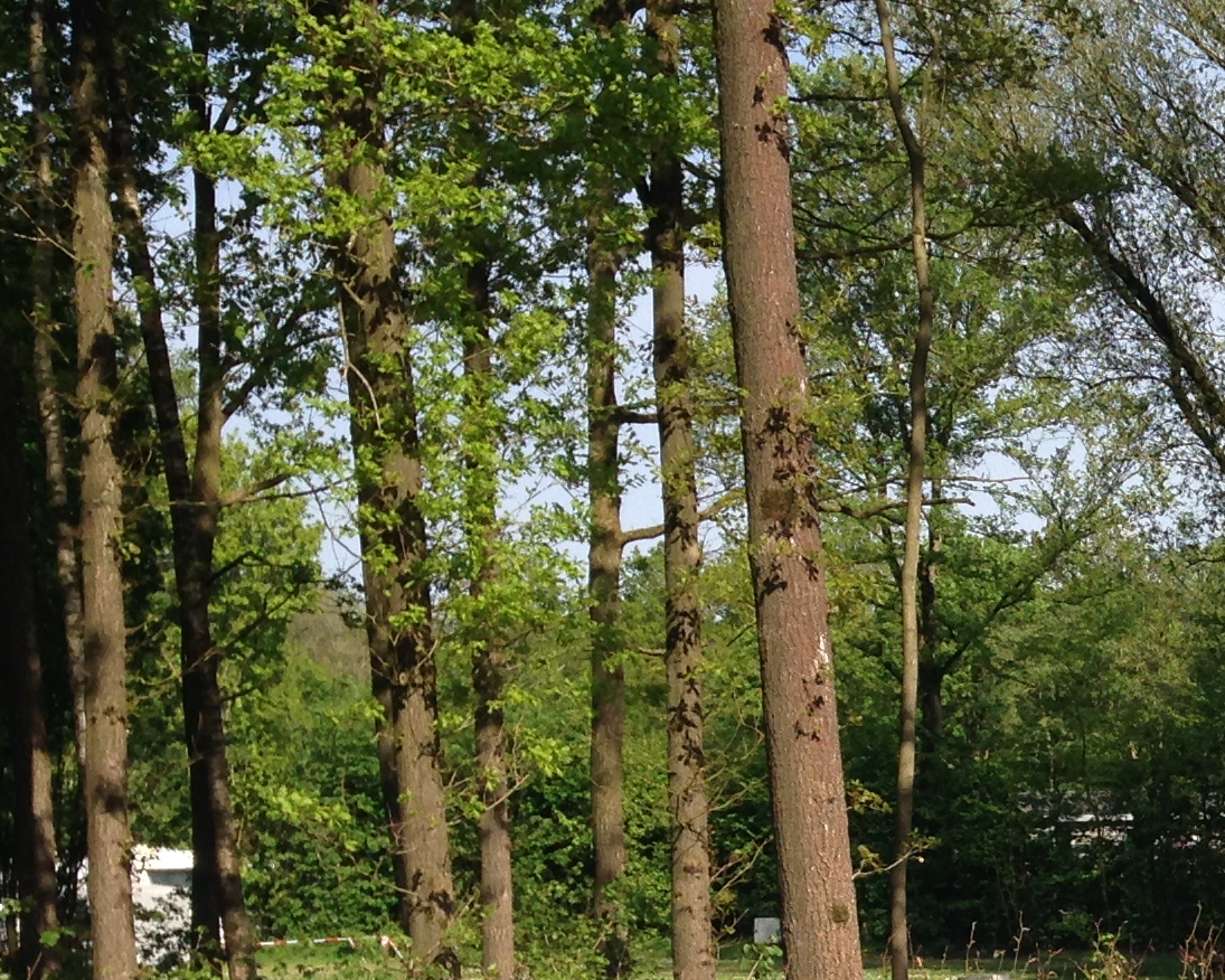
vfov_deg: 15.7
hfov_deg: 18.1
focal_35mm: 96
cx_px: 1770
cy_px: 979
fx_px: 3481
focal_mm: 4.12
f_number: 2.4
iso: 50
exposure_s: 1/1232
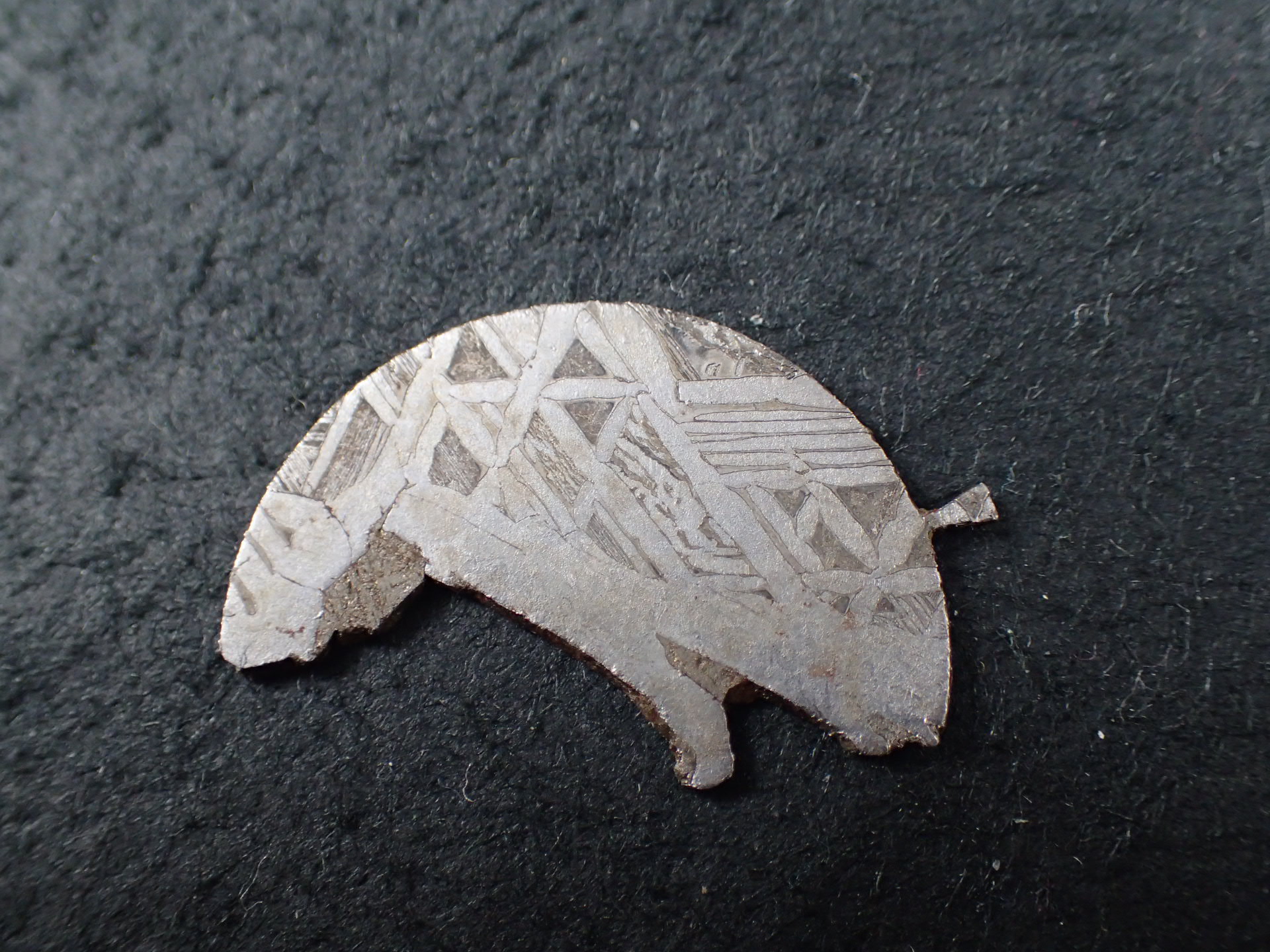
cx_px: 635
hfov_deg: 43.9
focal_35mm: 43
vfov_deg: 33.6
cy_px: 476
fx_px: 1578
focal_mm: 7.86
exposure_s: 1/160
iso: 500
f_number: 2.9
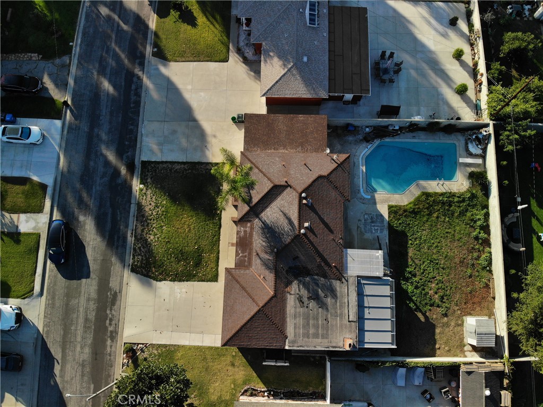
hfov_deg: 71.6
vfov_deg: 56.8
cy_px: 204
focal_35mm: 24
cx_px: 272
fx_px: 376
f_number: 2.8
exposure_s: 1/50
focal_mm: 4.5
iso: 100
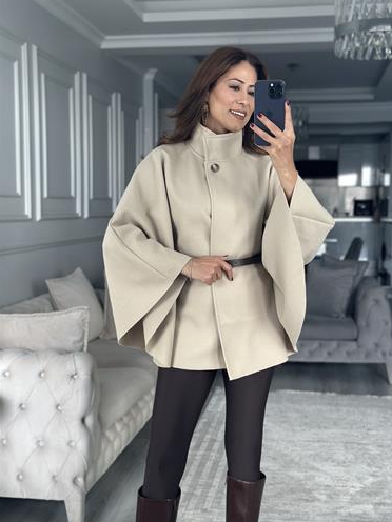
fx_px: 740
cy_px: 259
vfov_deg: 38.9
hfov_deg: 29.7
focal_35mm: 49
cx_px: 198
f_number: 1.78
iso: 125
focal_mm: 6.86
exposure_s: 1/120
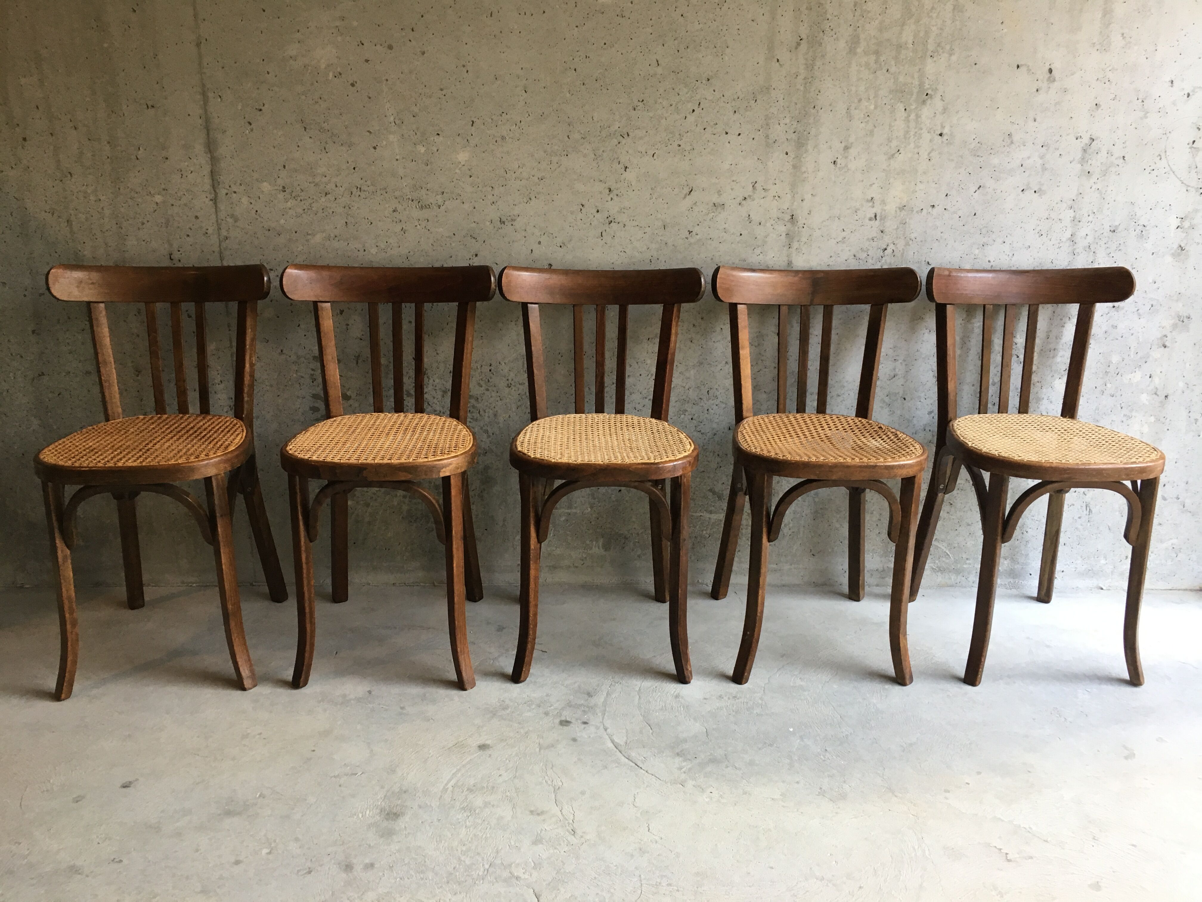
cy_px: 451
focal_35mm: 29
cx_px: 601
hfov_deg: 61.7
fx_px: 1007
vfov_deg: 48.2
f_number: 2.2
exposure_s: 1/33
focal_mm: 4.15
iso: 50
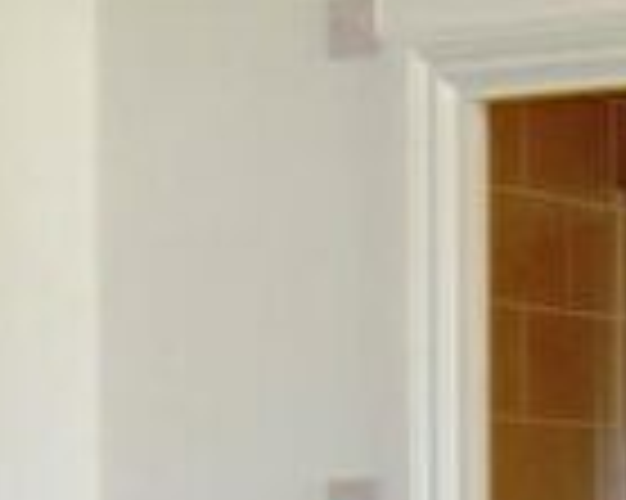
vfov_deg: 8.5
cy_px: 1034
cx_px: 752
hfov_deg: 11.0
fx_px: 3184
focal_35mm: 172
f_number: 2.8
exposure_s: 1/30
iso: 100
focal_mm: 7.4
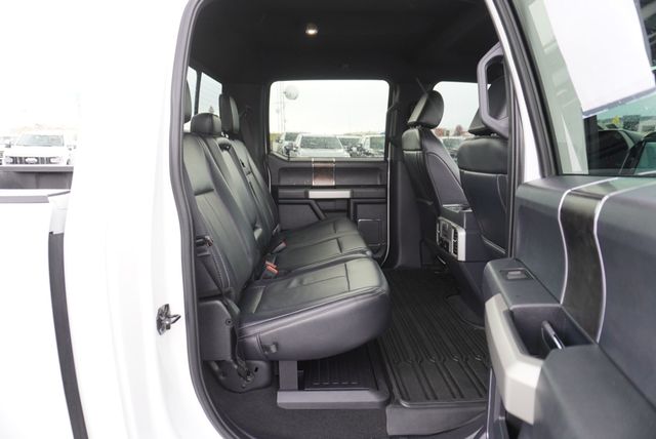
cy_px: 220
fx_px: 438
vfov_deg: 53.2
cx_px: 328
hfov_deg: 73.7
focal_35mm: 24
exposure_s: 1/60
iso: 320
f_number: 4
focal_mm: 16
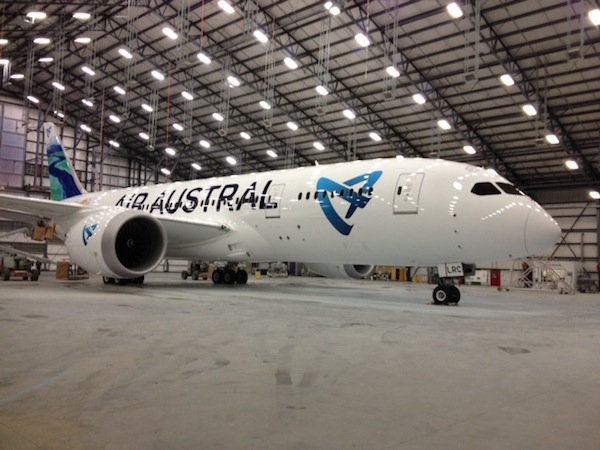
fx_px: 607
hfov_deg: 52.6
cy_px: 225
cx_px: 300
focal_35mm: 35
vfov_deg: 40.7
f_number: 2.4
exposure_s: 1/20
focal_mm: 4.28
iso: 80
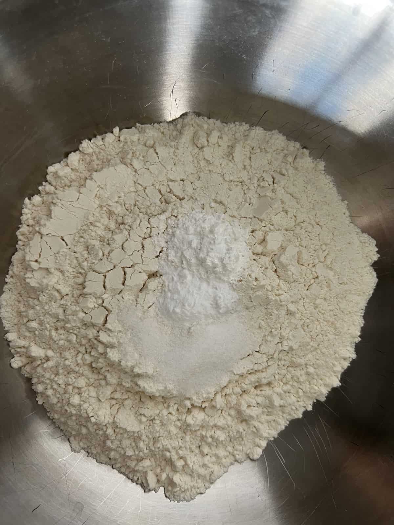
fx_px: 395
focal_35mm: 26
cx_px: 197
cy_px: 262
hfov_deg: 53.1
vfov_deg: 67.3
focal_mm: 5.7
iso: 125
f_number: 1.5
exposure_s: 1/62
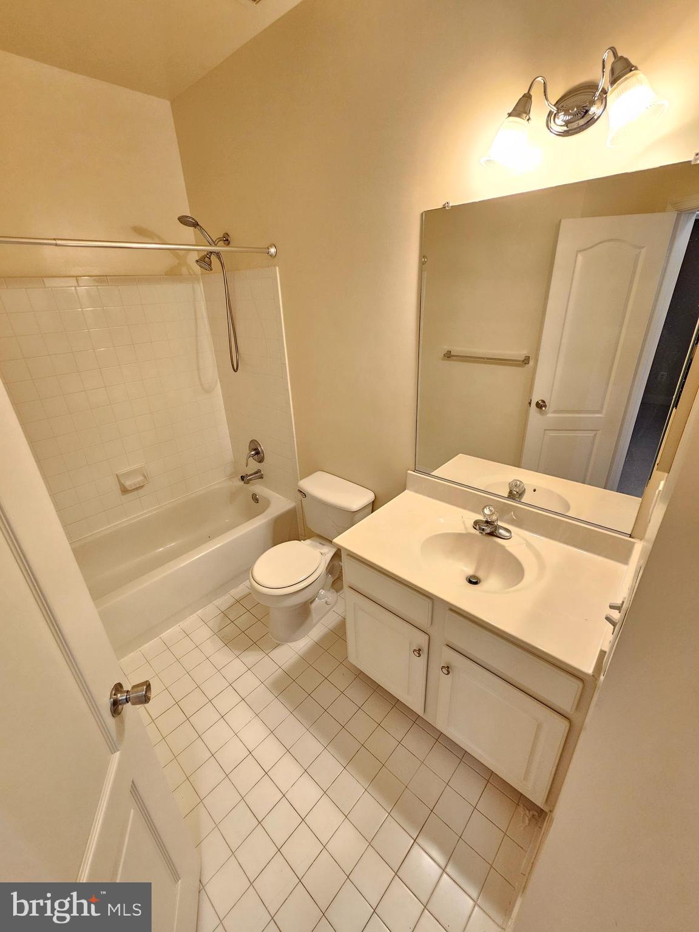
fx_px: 350
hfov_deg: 89.9
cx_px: 350
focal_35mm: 13
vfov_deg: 106.2
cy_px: 466
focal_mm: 2.2
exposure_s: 1/60
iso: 320
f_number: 2.2
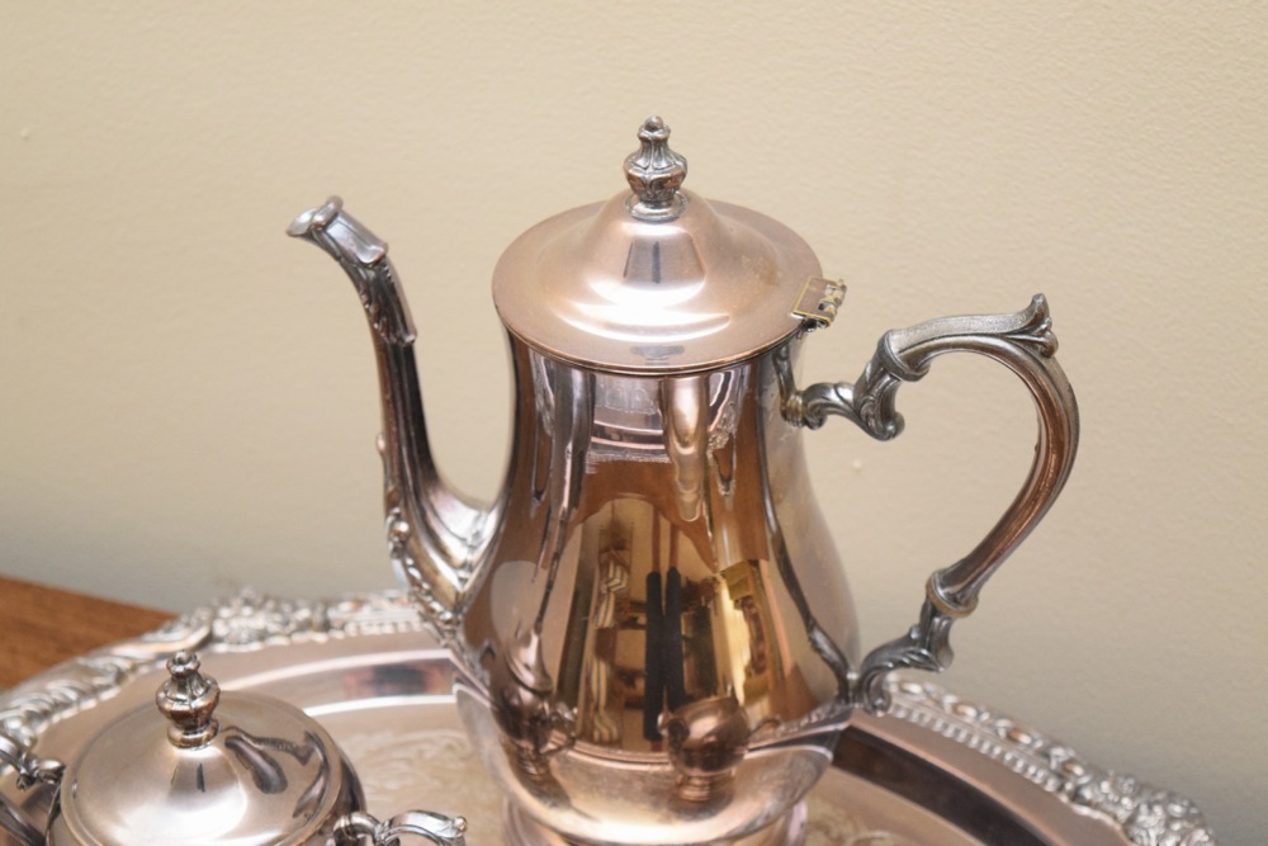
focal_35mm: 82
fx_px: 2906
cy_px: 423
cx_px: 634
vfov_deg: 16.6
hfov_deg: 24.6
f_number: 5.6
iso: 3200
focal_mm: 55
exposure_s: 1/60
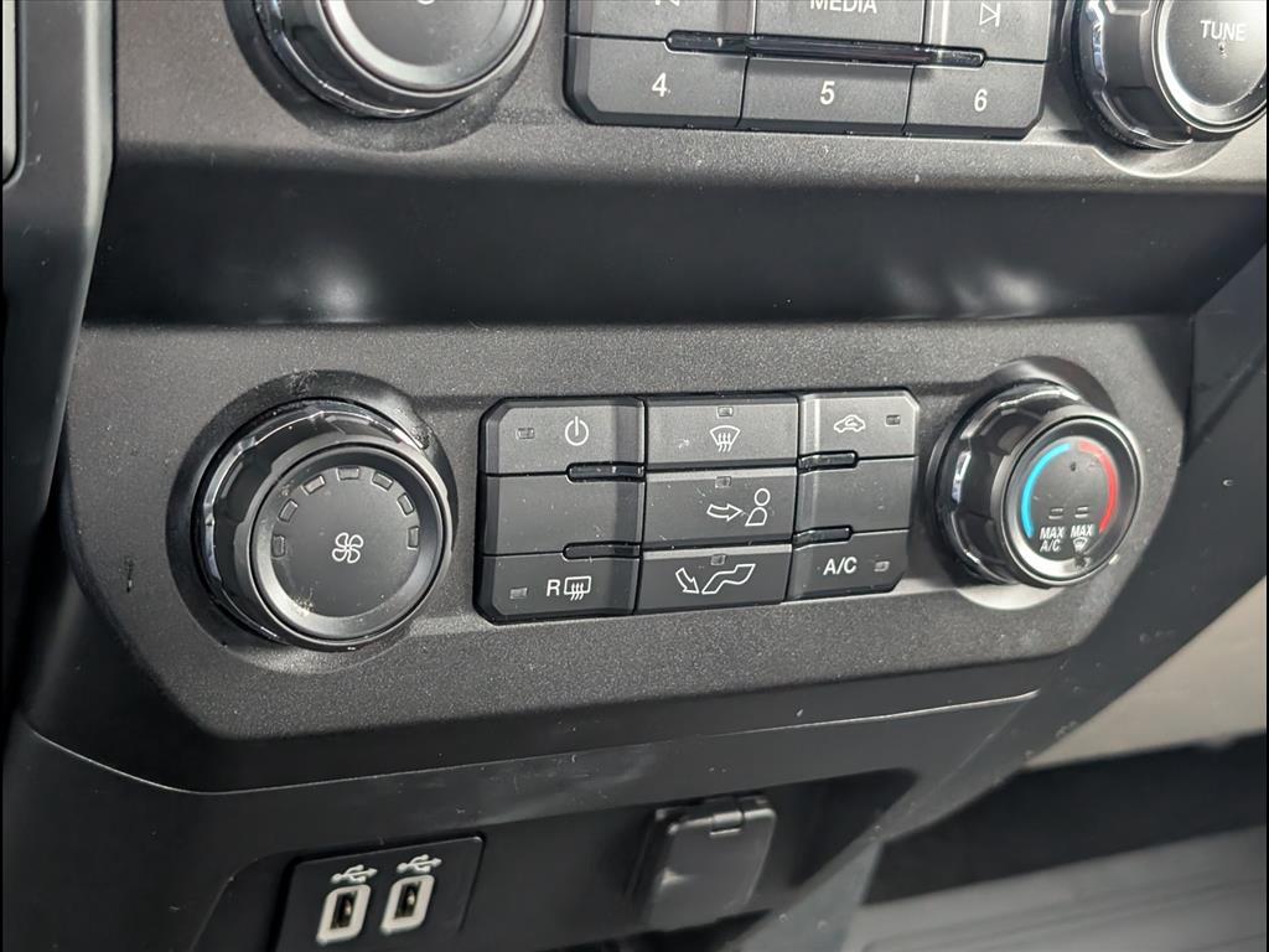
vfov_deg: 29.7
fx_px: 1796
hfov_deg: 38.9
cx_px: 634
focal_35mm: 49
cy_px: 476
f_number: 1.68
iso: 538
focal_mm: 6.9
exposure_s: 1/64.1
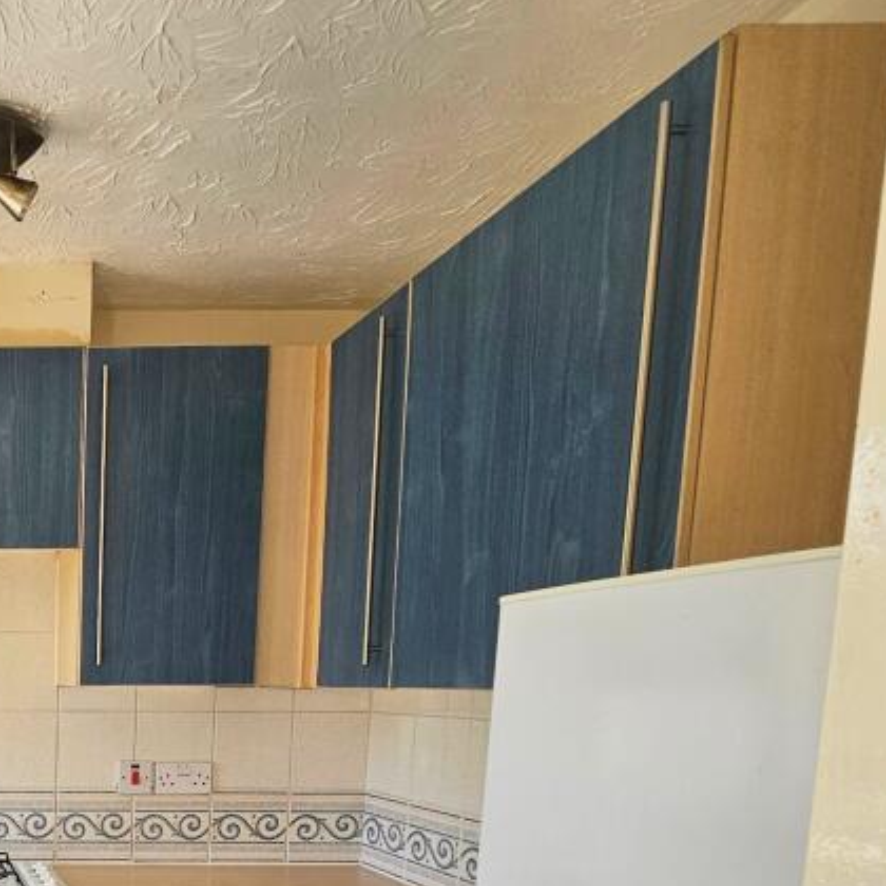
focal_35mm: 28
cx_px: -99
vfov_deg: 50.8
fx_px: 811
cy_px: 795
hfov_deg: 43.6
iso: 50
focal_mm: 2.2
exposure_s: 1/277
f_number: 2.2
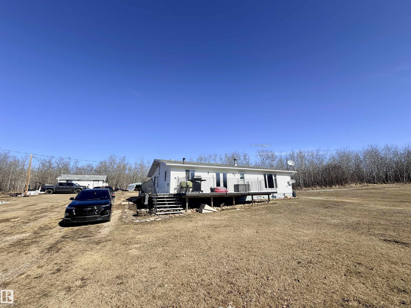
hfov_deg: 102.1
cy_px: 154
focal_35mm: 14
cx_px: 206
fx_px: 166
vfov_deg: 85.7
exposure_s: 1/876
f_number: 2.2
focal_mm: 2.22
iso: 20
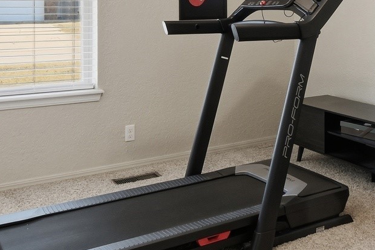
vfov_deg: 27.4
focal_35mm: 46
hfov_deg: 42.2
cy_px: -5
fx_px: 479
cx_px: 250
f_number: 9
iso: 250
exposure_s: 1/60
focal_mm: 10
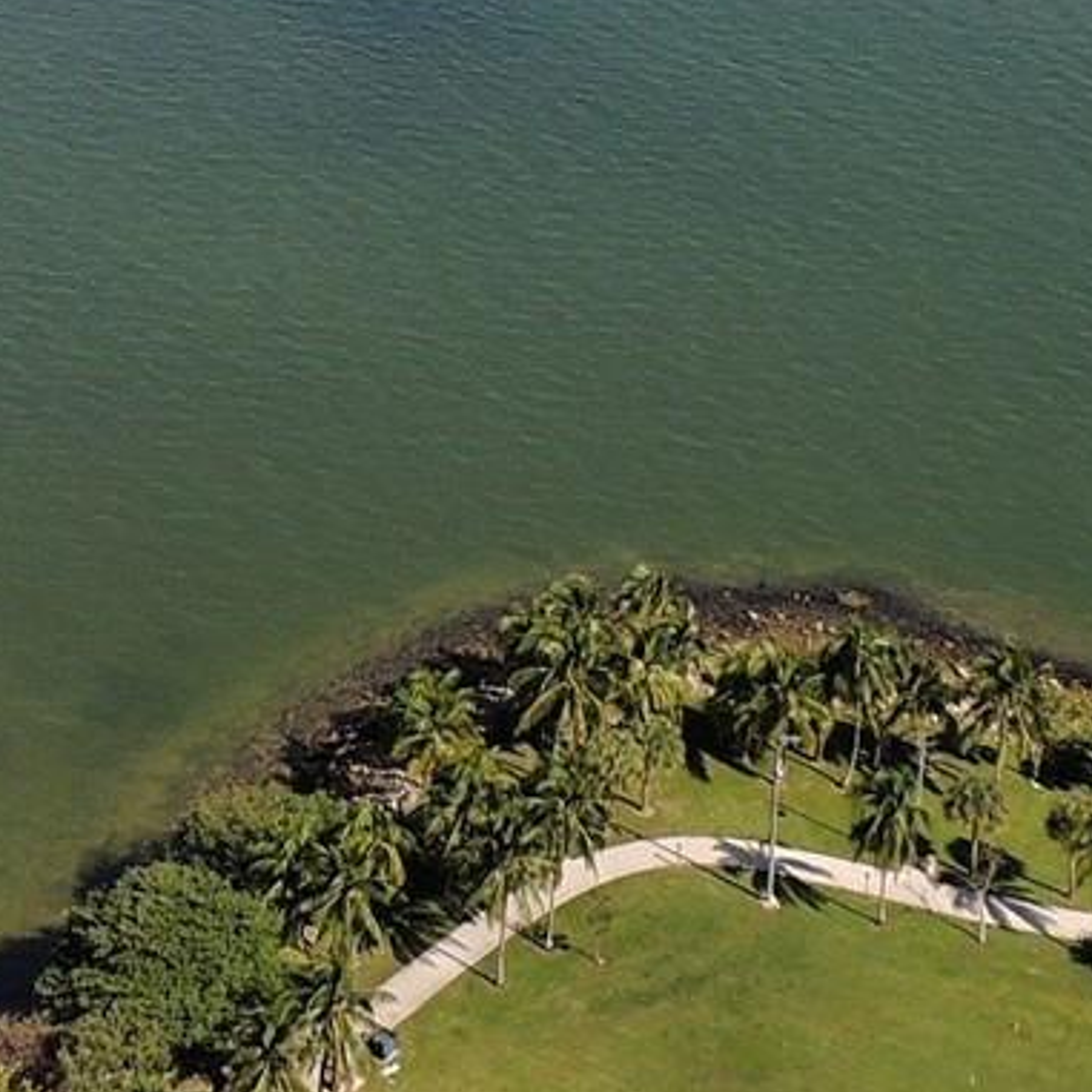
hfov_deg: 19.5
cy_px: 83
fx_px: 3176
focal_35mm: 89
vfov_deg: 19.1
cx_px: 393
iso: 100
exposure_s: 1/1250
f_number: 3
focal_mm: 4.3
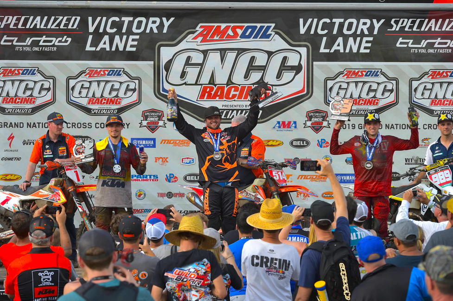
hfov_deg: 16.4
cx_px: 226
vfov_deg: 11.0
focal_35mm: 125
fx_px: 1572
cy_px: 150
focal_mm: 125
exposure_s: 1/320
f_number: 5.6
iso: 160
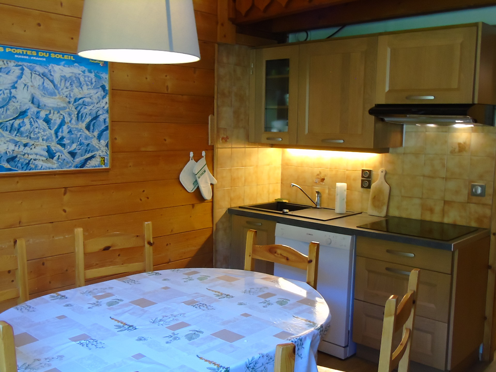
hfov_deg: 54.0
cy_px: 186
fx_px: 487
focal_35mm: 34
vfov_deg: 41.8
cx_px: 248
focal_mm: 6.1
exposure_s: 1/40
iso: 400
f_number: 3.8
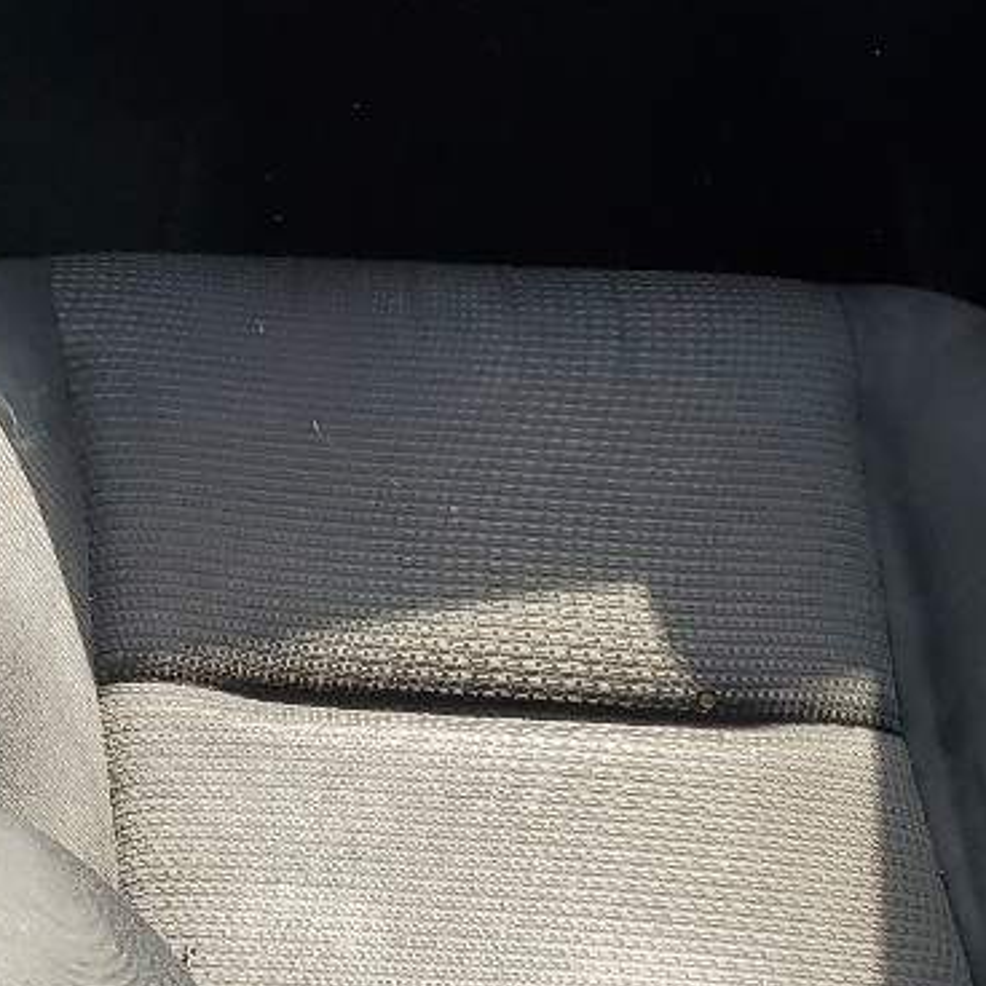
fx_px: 3223
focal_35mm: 100
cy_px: 356
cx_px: -206
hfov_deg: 16.6
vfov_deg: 17.4
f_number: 1.5
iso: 50
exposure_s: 1/526
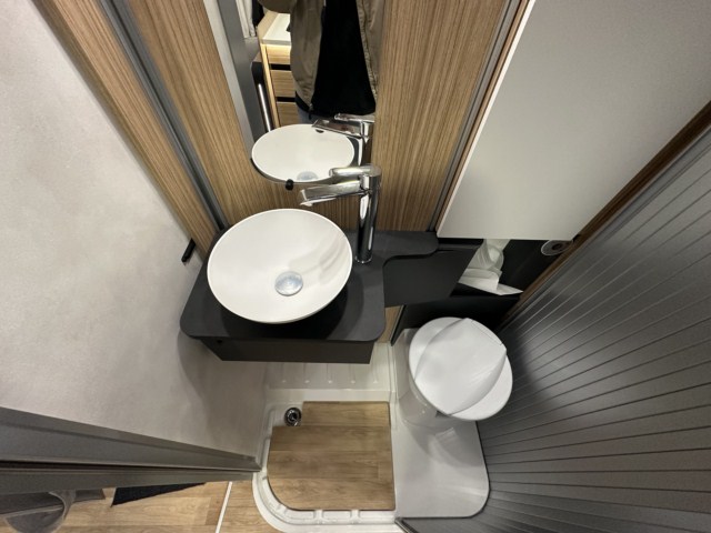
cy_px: 266
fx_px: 288
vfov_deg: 85.7
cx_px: 356
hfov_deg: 102.1
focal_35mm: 14
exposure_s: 1/100
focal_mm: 2.22
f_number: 2.2
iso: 250
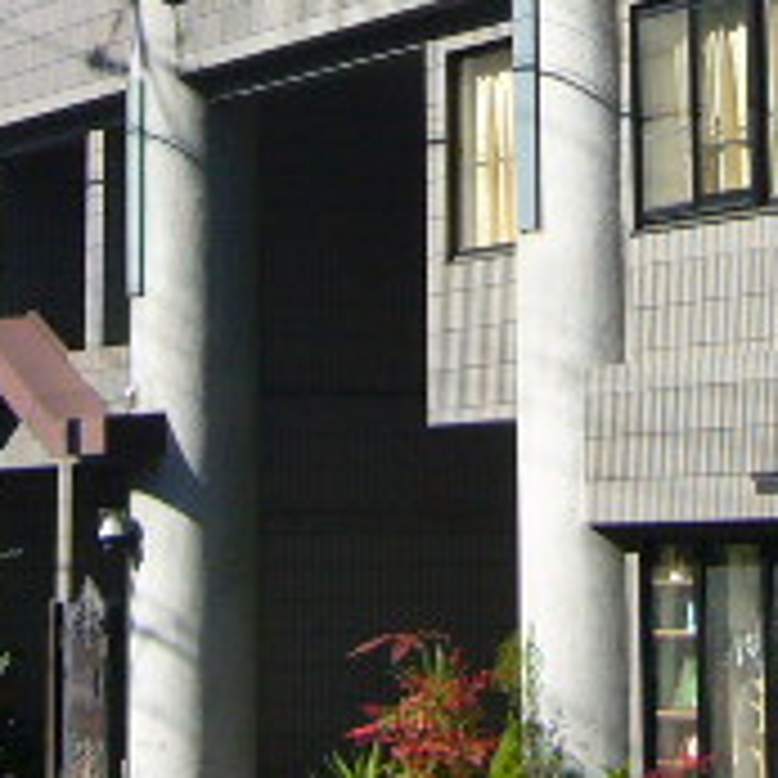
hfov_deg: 13.3
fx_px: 3331
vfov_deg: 12.9
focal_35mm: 131
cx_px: 562
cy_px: -184
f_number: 5.6
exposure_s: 1/250
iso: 80
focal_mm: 4.7
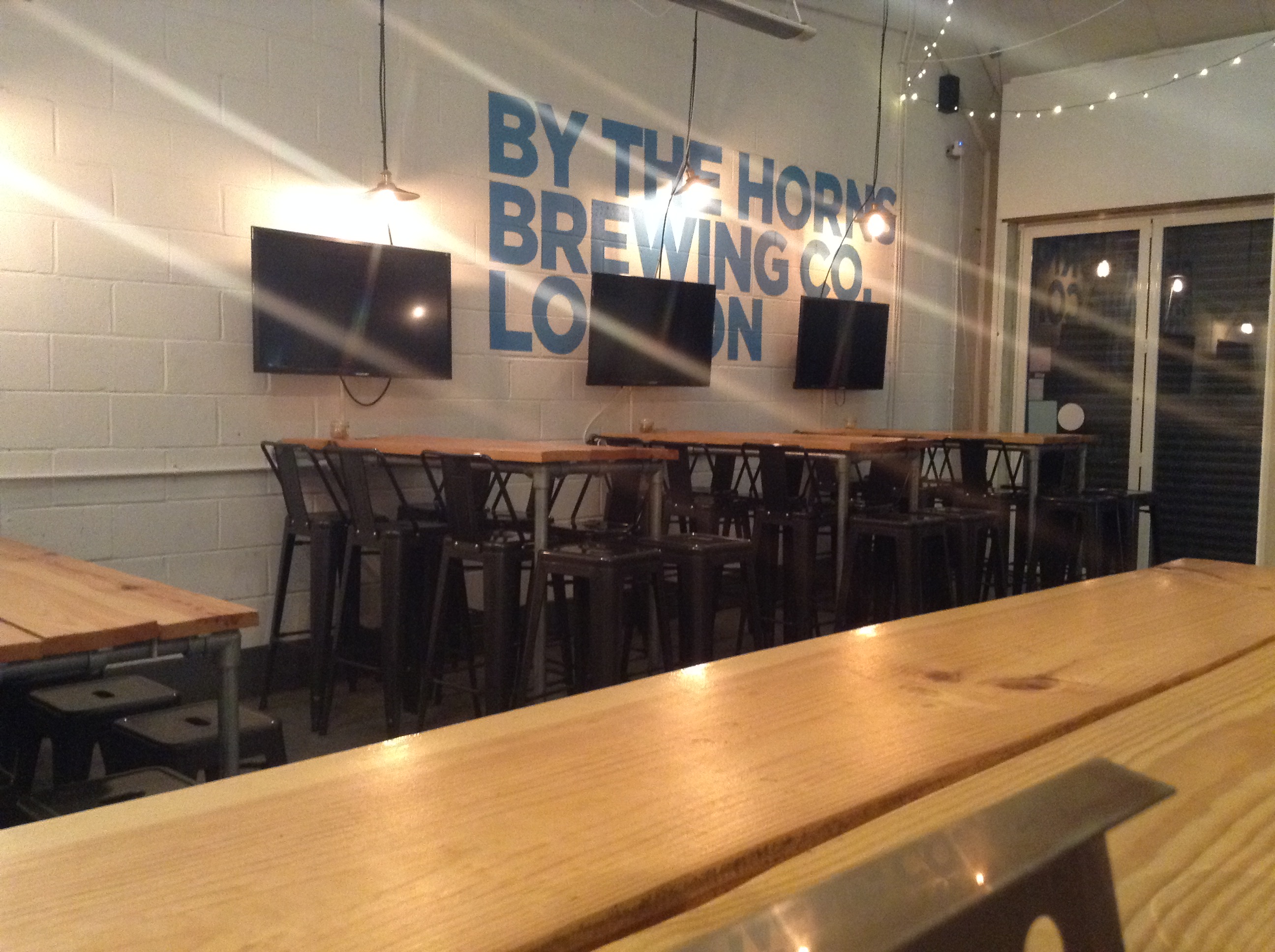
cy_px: 476
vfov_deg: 42.8
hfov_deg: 55.4
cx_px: 638
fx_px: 1214
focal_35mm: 33
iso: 320
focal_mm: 3.3
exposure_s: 1/15
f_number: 2.4
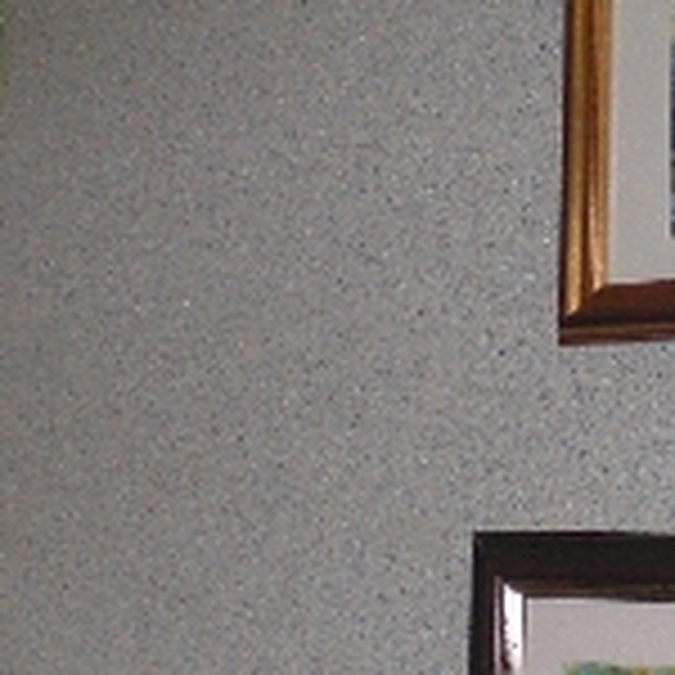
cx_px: 544
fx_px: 2956
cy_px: 482
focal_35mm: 134
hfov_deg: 13.0
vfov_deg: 13.0
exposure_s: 1/60
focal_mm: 6.3
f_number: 3.1
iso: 200
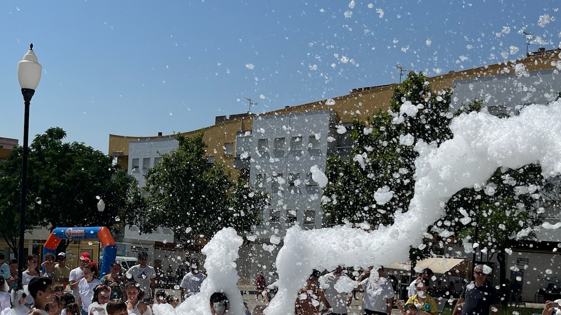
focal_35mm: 47
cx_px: 171
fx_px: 699
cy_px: 254
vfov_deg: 25.0
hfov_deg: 42.9
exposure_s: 1/13333
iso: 50
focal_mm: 5.1
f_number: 1.6
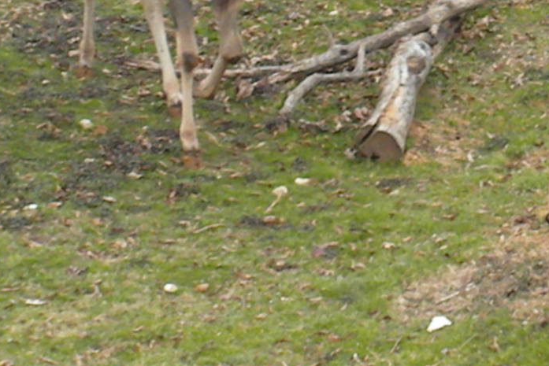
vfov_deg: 4.8
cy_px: -57
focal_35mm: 284
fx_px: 4332
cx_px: 571
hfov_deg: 7.2
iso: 640
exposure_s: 1/475
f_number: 5.1
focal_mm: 21
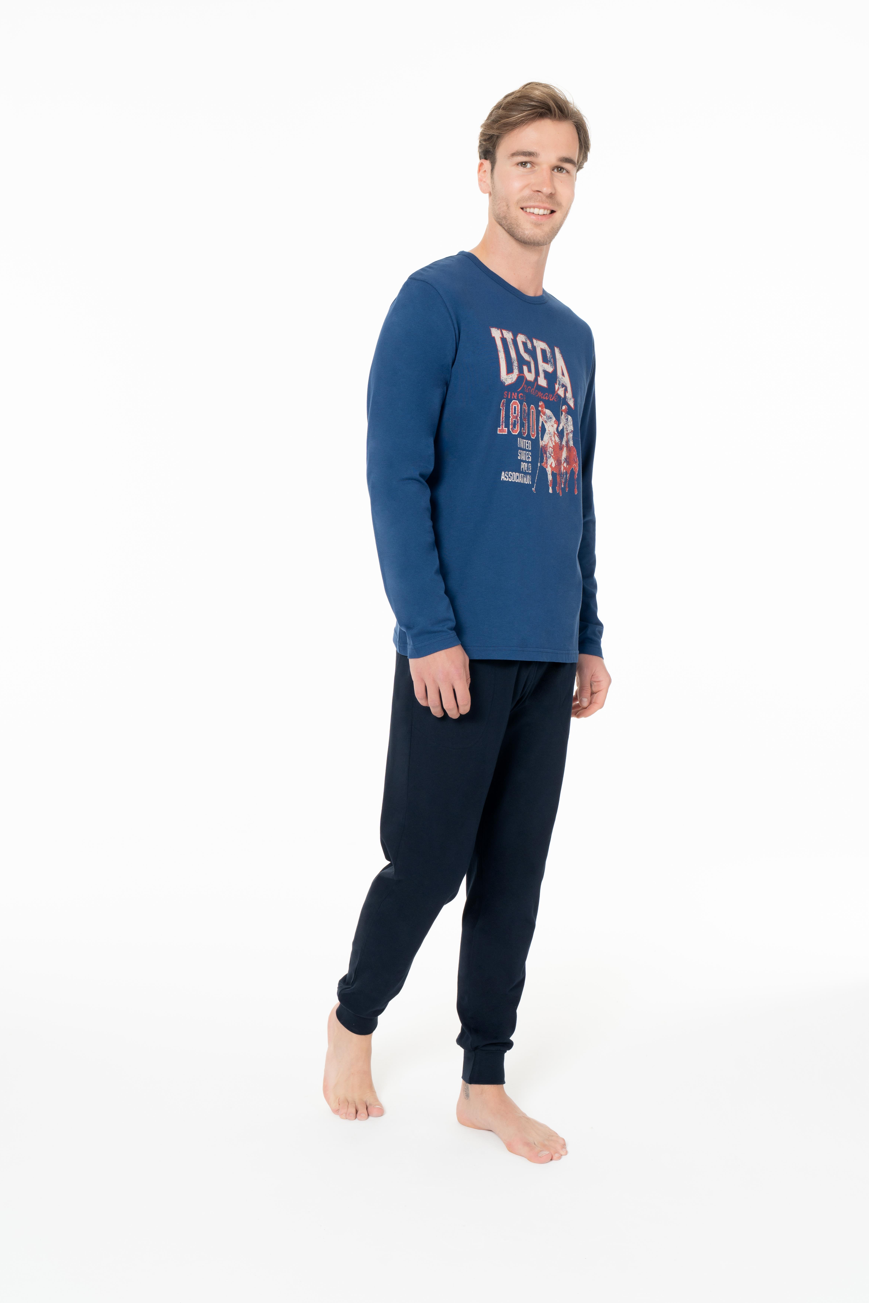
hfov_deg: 32.6
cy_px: 652
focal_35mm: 41
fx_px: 1484
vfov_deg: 47.4
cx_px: 434
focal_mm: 41
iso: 200
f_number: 8
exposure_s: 1/160
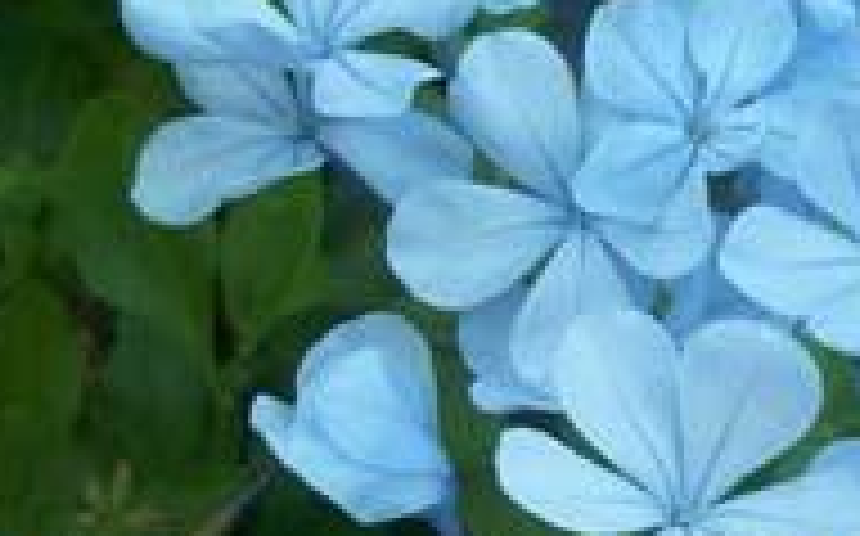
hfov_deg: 24.0
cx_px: 770
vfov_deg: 15.5
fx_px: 1967
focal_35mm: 84
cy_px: 304
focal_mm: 6.5
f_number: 3.1
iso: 80
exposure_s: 1/80
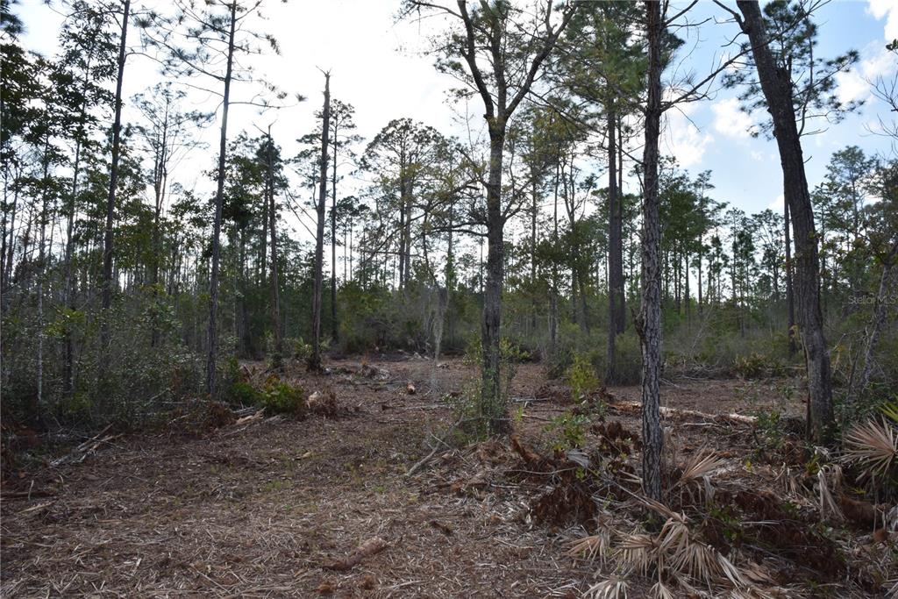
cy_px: 300
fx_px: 599
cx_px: 449
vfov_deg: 53.1
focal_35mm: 24
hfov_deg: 73.7
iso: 1250
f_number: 22
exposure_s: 1/200
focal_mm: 24
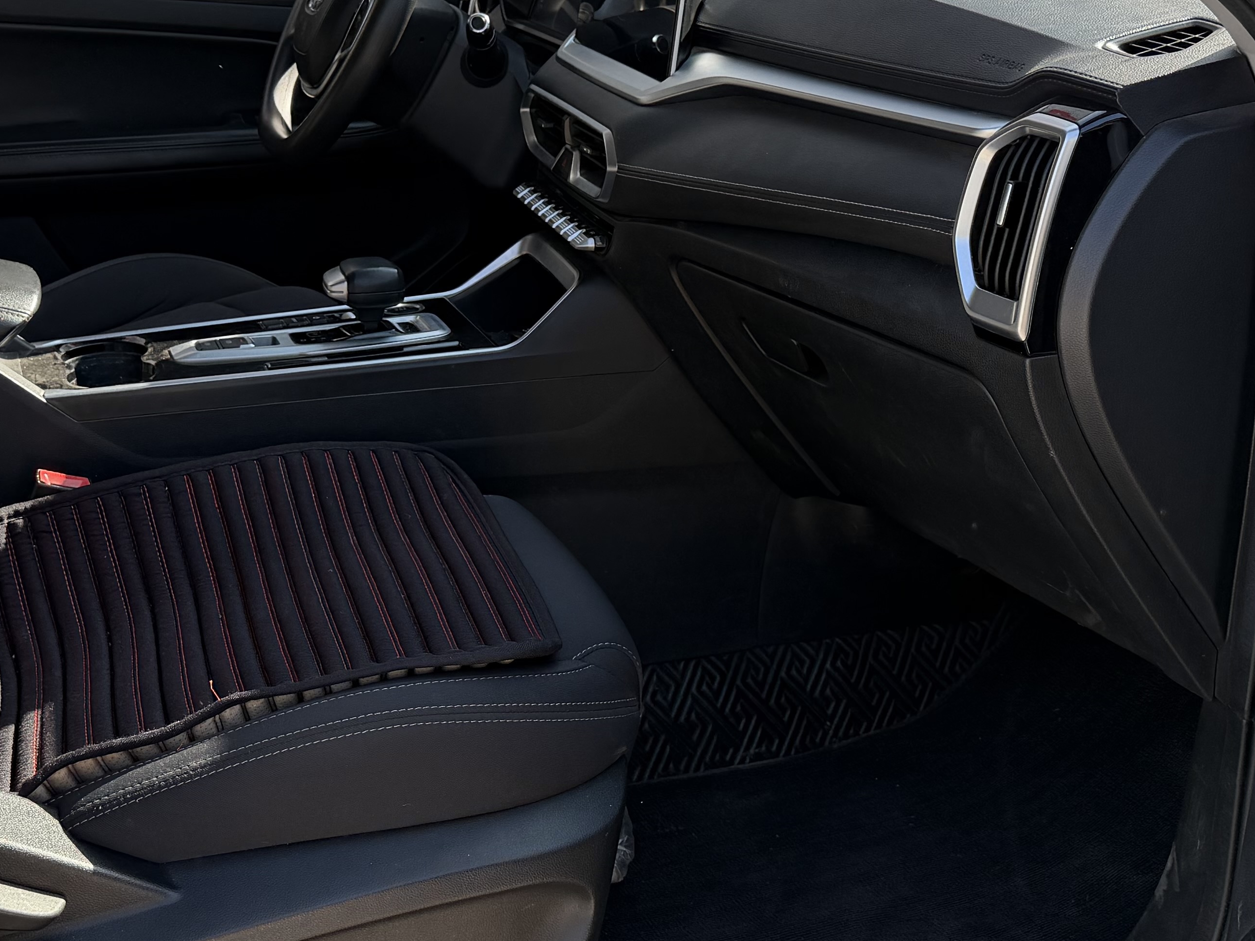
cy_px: 302
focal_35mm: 53
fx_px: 1921
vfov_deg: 27.3
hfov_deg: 36.0
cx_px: 505
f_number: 1.78
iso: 80
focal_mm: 6.76
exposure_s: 1/671
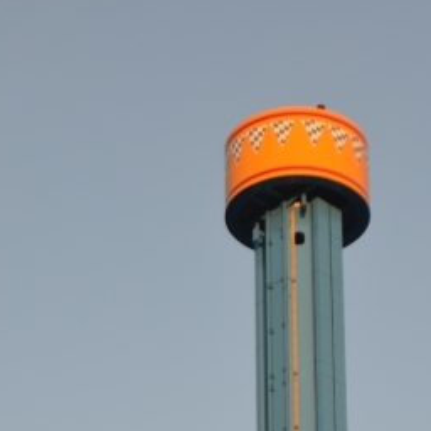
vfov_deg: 7.9
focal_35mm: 219
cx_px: 295
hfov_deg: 8.0
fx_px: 3090
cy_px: 599
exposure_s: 1/125
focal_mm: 55
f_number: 5.6
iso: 110
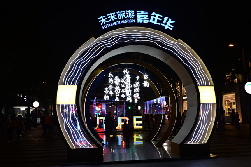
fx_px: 216
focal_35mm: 31
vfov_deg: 42.3
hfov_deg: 60.3
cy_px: 84
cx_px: 126
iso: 140
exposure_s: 1/30
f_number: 5.6
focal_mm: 31
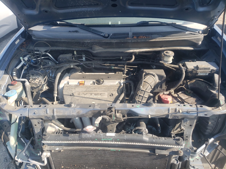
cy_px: 84
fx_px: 170
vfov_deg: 53.1
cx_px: 113
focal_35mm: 26
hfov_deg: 67.3
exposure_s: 1/625
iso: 50
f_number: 1.5
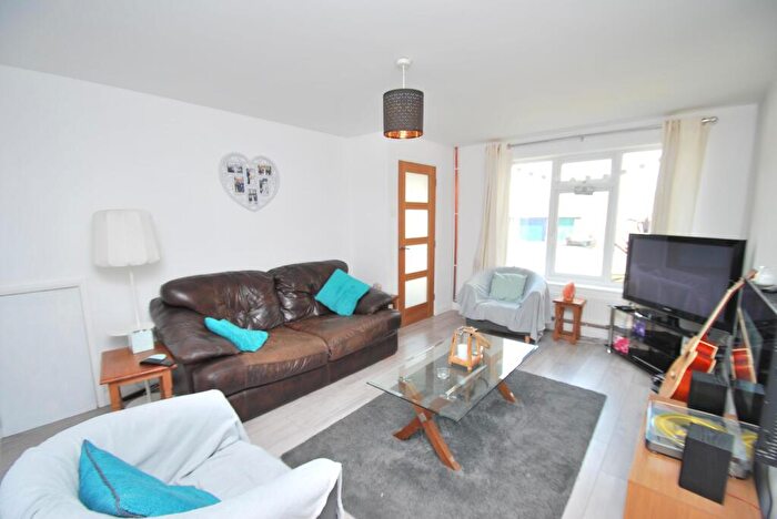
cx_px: 388
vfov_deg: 77.4
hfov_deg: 100.3
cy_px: 260
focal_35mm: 15
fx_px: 324
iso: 200
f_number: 3.5
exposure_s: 1/50
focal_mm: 10
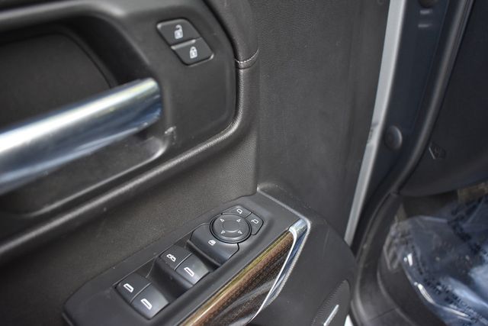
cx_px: 244
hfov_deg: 59.5
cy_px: 163
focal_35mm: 32
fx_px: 427
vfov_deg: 41.7
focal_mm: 21
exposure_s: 1/160
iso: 800
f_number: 3.8
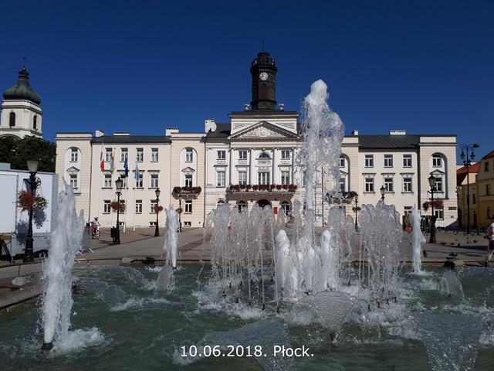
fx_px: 385
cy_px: 186
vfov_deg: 51.4
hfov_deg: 65.3
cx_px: 247
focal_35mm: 27
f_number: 1.9
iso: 40
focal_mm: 3.6
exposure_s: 1/3937
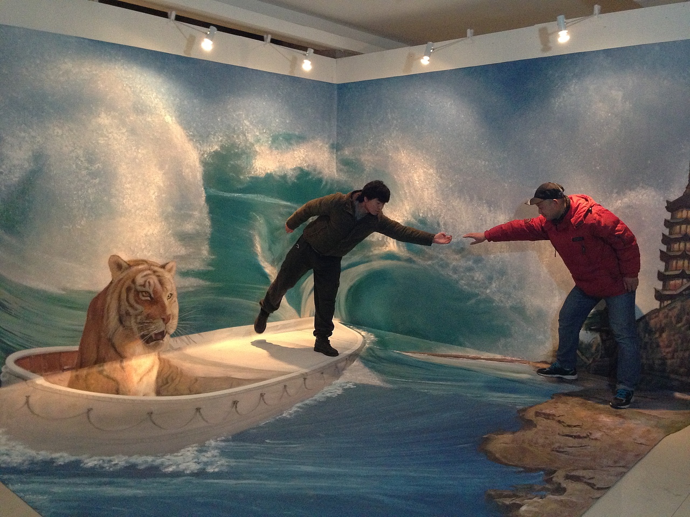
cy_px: 258
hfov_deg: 55.4
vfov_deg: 42.9
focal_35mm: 33
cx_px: 345
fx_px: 658
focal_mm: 4.13
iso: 400
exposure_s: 1/20
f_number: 2.4
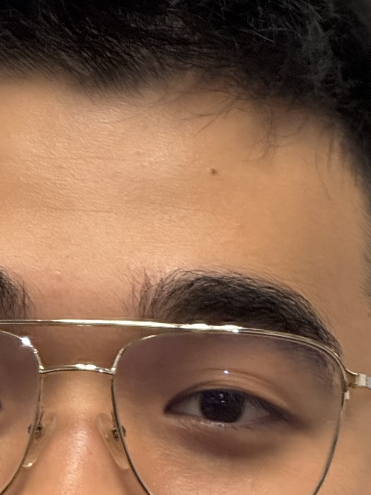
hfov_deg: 3.7
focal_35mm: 401
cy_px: 518
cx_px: 123
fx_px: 5731
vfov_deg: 4.9
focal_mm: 15.66
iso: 320
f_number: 2.8
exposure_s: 1/50
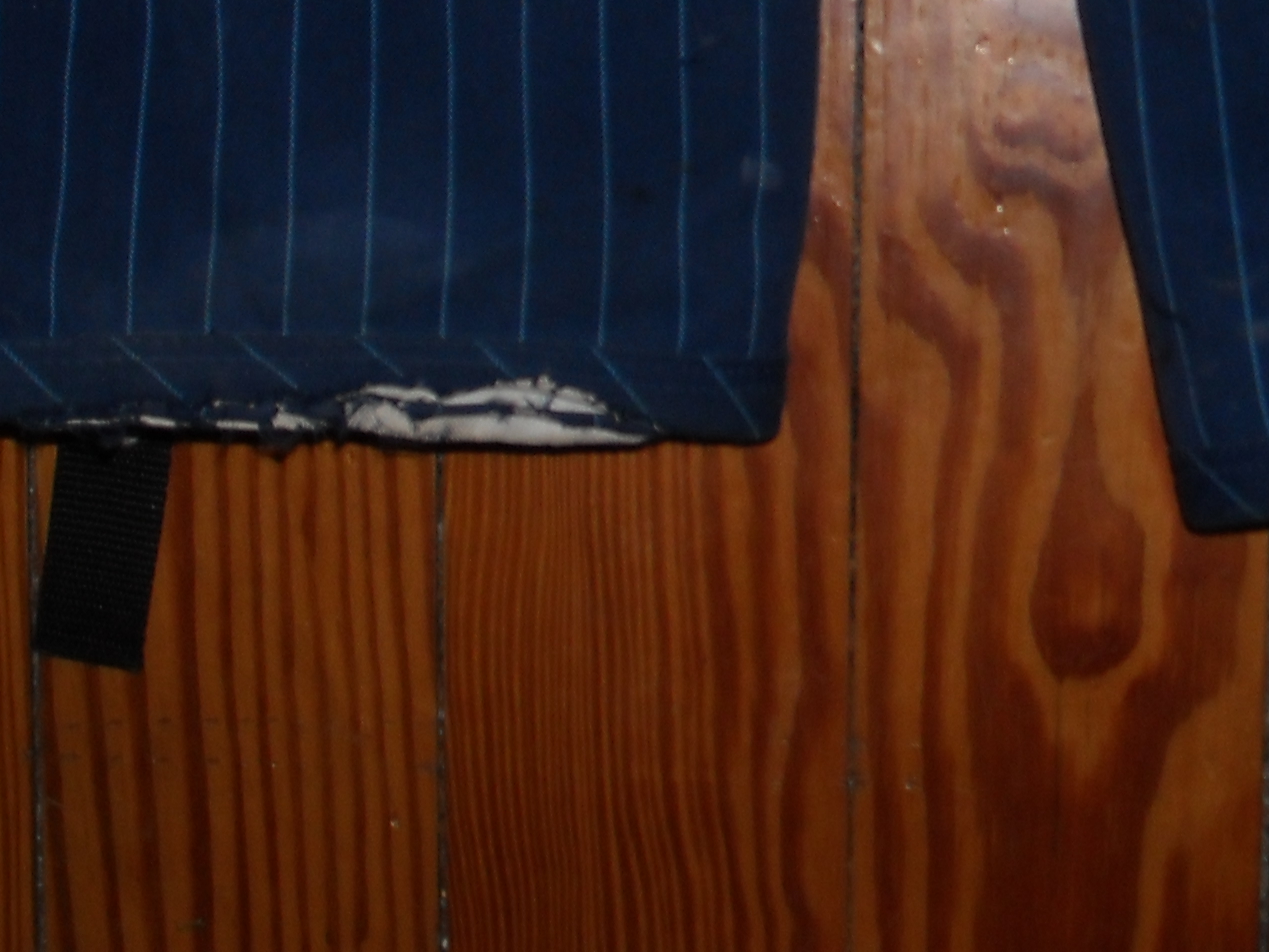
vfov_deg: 16.2
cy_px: 84
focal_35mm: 90
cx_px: 934
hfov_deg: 21.6
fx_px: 3300
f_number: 5.6
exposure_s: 1/60
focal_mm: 5.7
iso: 64
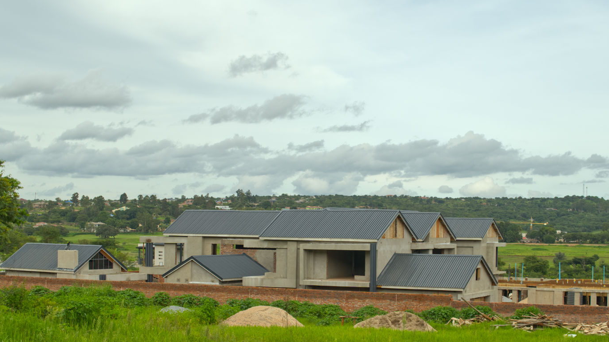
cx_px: 337
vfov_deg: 18.2
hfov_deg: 31.9
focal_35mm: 66
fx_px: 1066
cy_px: 206
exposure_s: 1/320
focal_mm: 30
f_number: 4.5
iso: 100
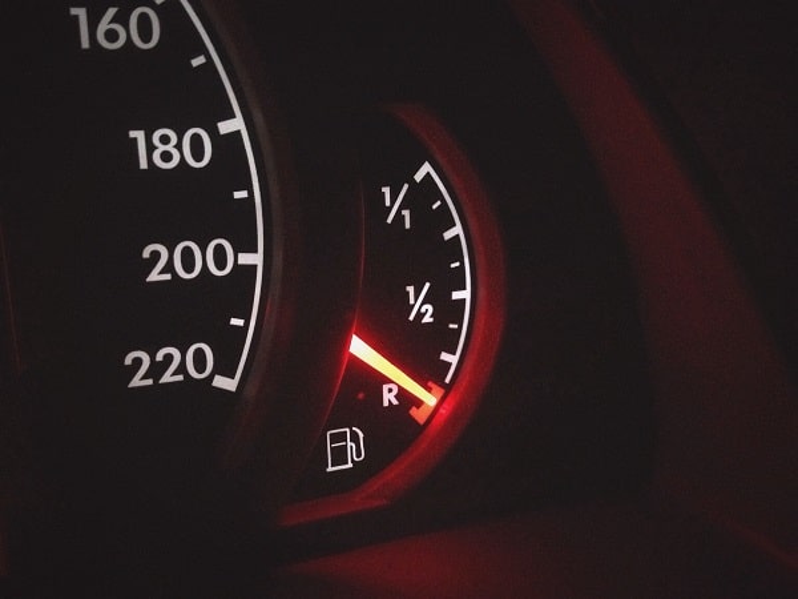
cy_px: 300
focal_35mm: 35
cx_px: 399
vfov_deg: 40.7
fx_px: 807
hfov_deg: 52.6
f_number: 2.4
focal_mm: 4.28
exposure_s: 1/15
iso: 800
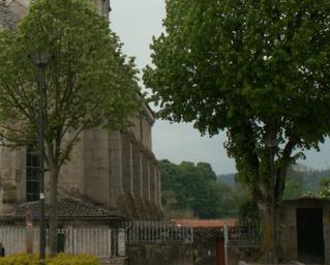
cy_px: 58
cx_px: 65
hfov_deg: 21.4
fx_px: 861
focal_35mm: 88
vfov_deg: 17.4
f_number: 7.1
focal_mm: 7.49
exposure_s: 1/50
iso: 50
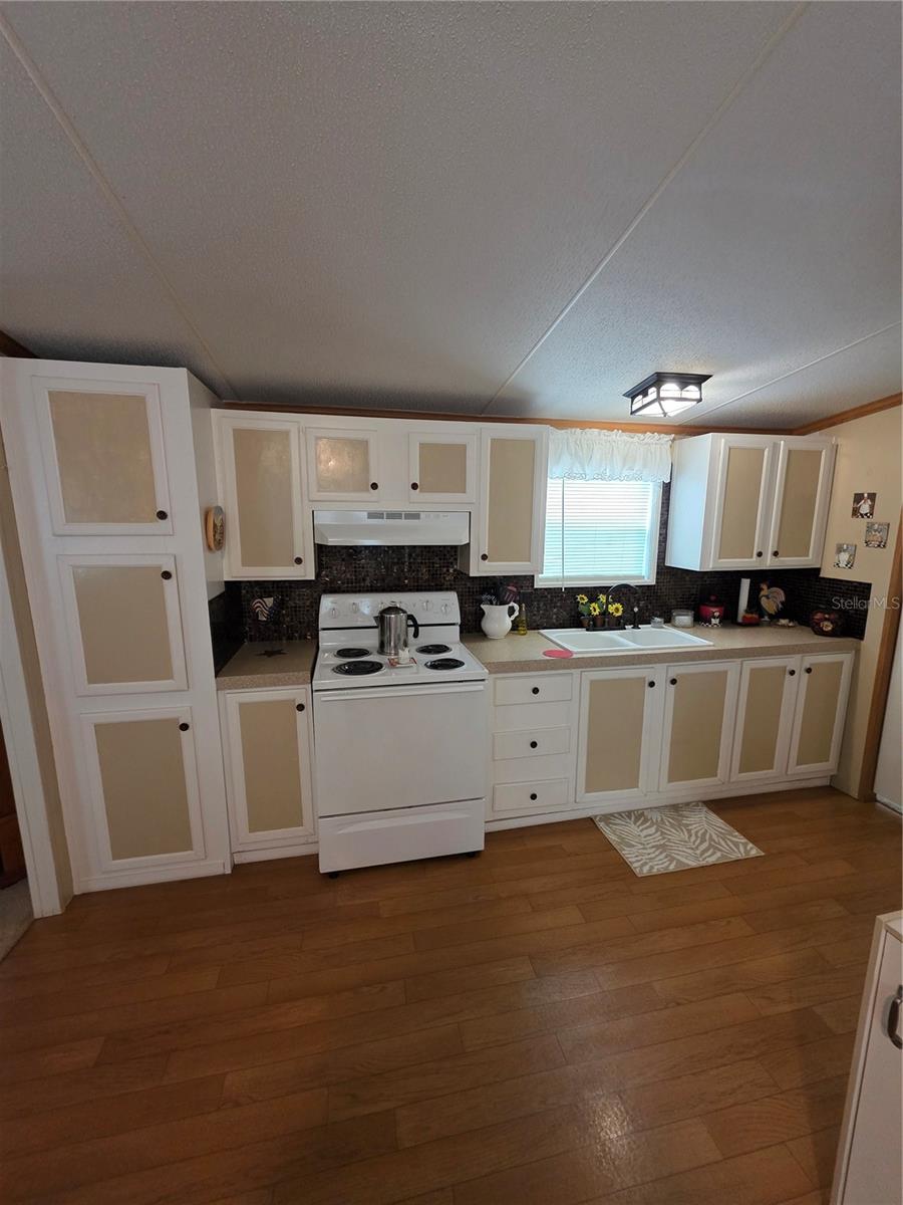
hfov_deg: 89.9
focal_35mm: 13
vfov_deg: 106.2
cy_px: 602
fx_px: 452
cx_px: 452
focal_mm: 2.2
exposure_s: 1/60
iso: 500
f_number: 1.9
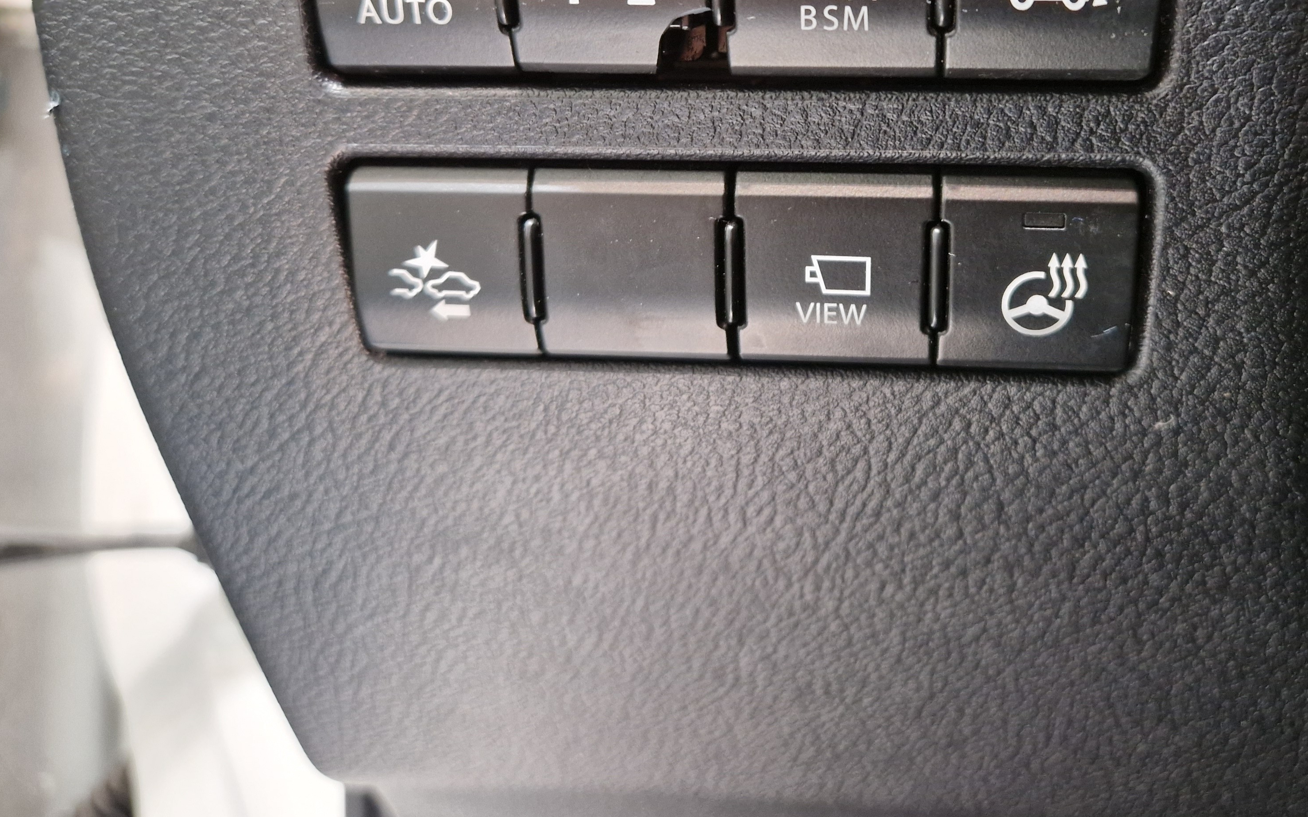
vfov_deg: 37.0
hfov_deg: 57.6
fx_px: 1176
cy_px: 168
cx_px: 790
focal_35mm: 33
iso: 640
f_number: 1.8
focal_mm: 5.4
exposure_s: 1/50
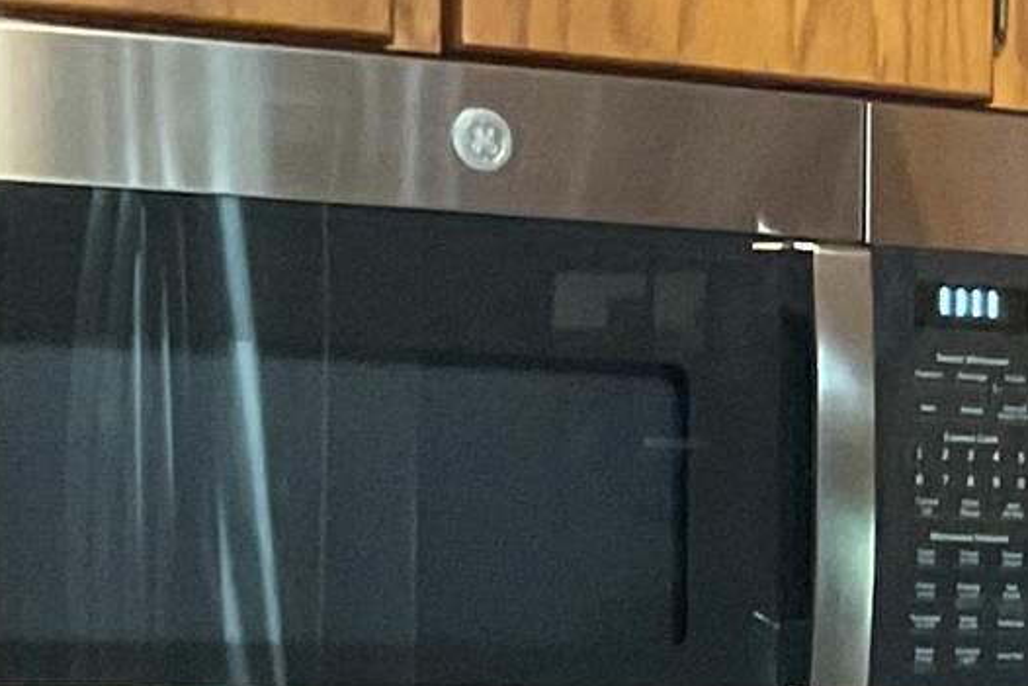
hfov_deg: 10.7
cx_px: 2009
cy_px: 1114
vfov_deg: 7.6
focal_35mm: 176
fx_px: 5027
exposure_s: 1/40
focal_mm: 3
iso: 250
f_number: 1.8
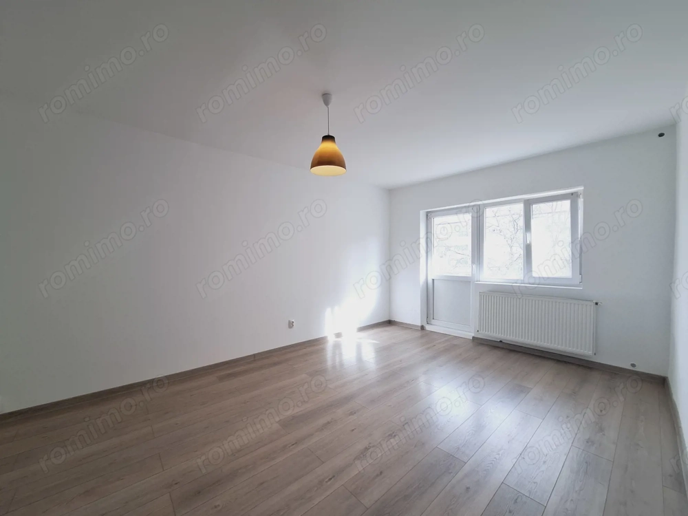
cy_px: 258
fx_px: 258
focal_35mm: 13
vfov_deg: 89.9
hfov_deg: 106.2
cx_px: 344
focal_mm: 1.74
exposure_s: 1/50
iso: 50
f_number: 2.2
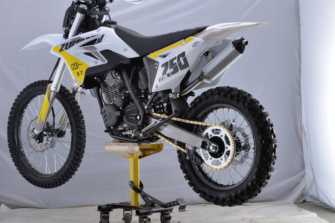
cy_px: 90
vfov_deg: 10.4
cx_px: 142
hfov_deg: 15.5
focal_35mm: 132
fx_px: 1228
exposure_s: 1/160
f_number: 13
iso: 100
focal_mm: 105
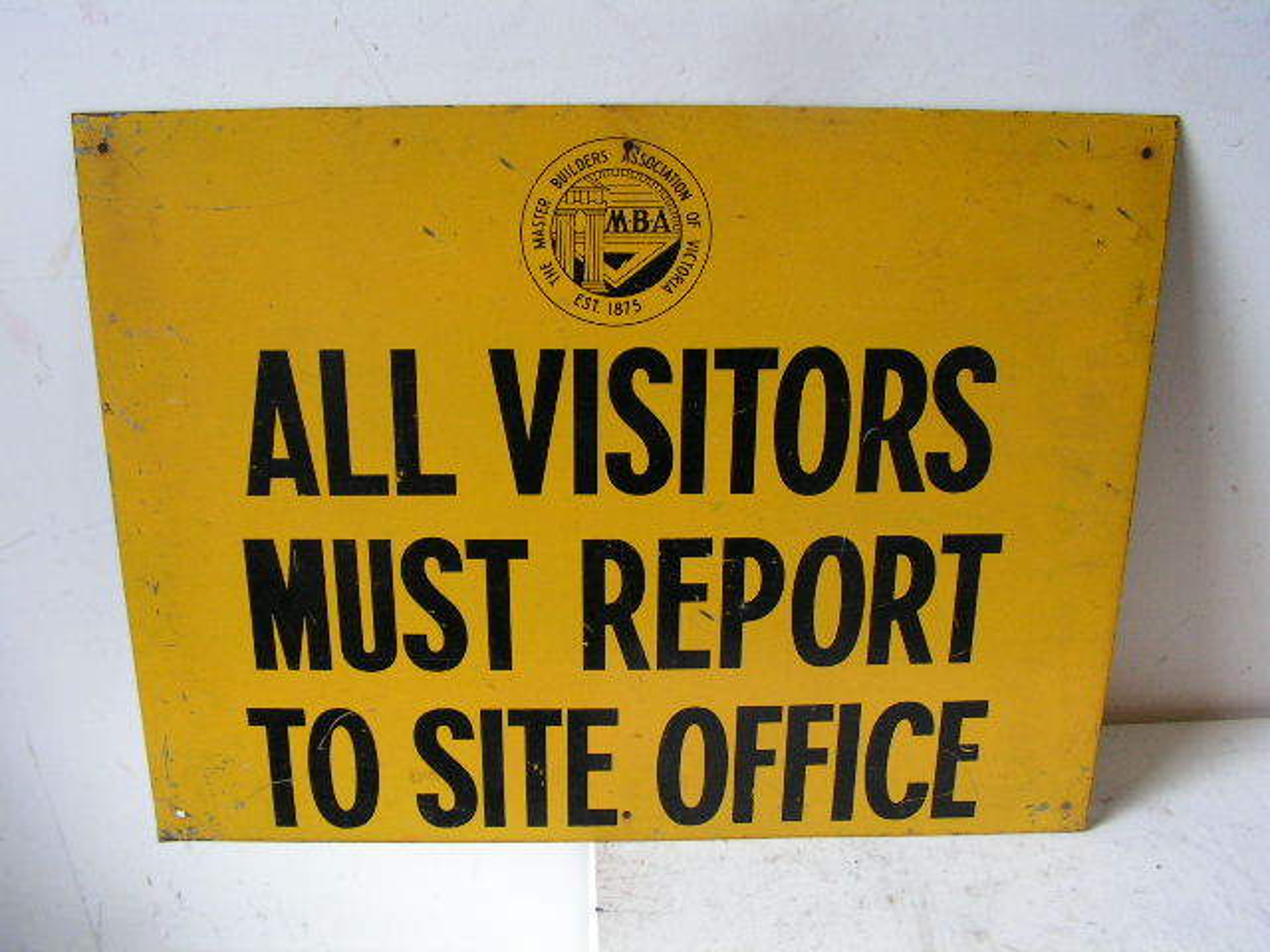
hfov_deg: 51.4
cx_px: 635
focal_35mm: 36
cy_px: 476
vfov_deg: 39.7
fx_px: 1321
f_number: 3.2
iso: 200
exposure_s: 1/20
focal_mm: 6
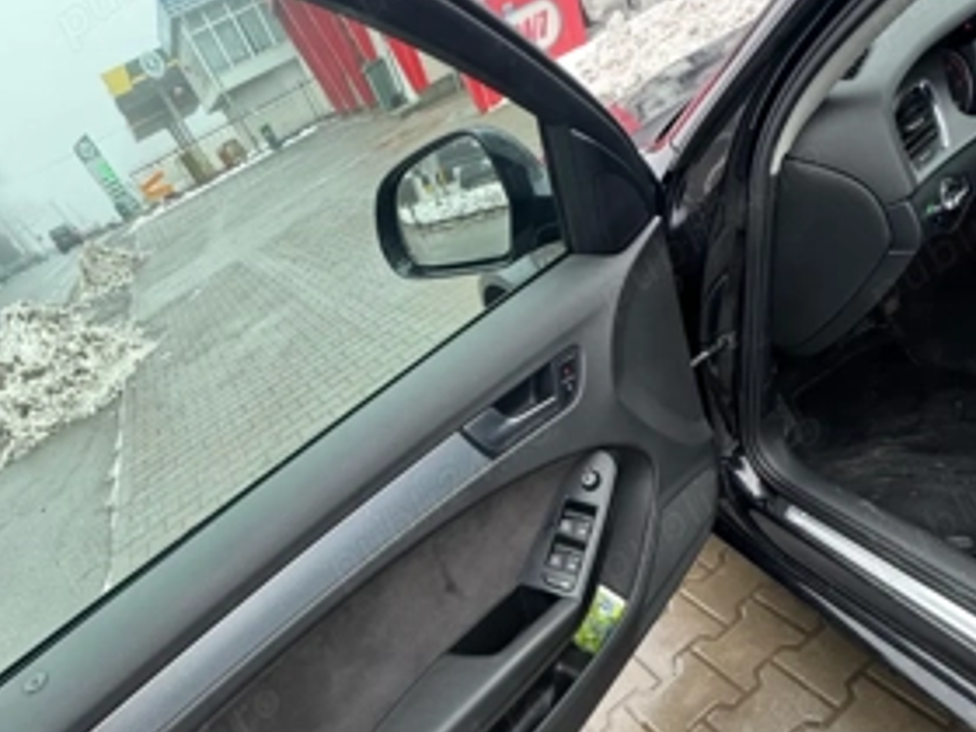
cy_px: 540
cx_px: 509
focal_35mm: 20
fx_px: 564
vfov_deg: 62.6
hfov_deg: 81.7
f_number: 2.2
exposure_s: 1/99
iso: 160
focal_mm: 2.22
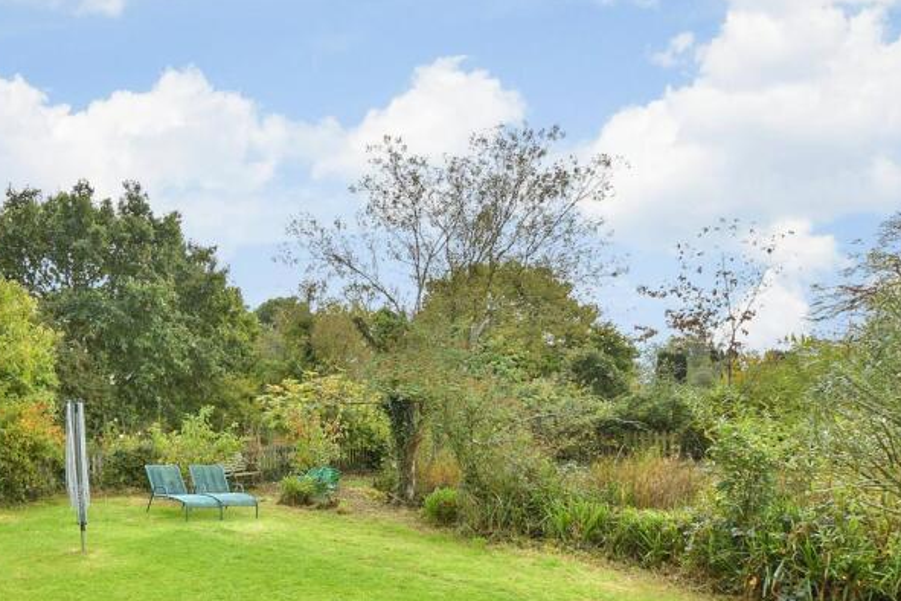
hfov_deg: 63.2
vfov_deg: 47.9
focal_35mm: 26
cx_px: 175
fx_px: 651
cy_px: 442
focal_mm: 10
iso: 160
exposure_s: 1/125
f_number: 6.3
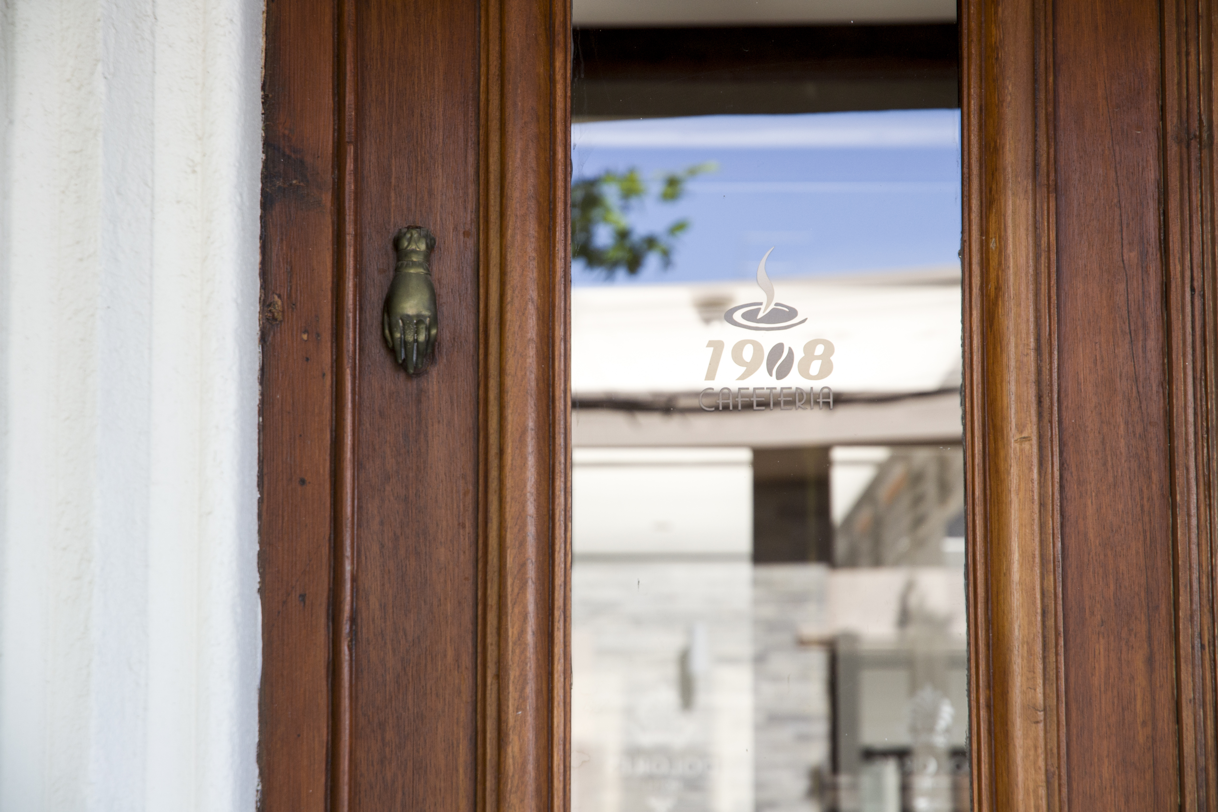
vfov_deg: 13.0
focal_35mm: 105
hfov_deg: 19.5
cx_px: 609
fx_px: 3552
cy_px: 406
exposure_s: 1/100
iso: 200
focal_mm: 70
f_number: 5
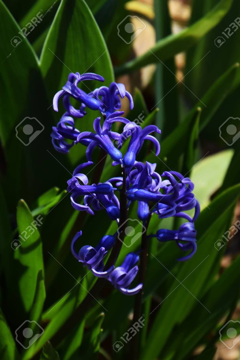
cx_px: 120
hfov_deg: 4.9
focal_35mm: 278
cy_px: 180
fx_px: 2776
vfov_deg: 7.4
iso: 100
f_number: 8
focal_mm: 185
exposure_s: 1/250
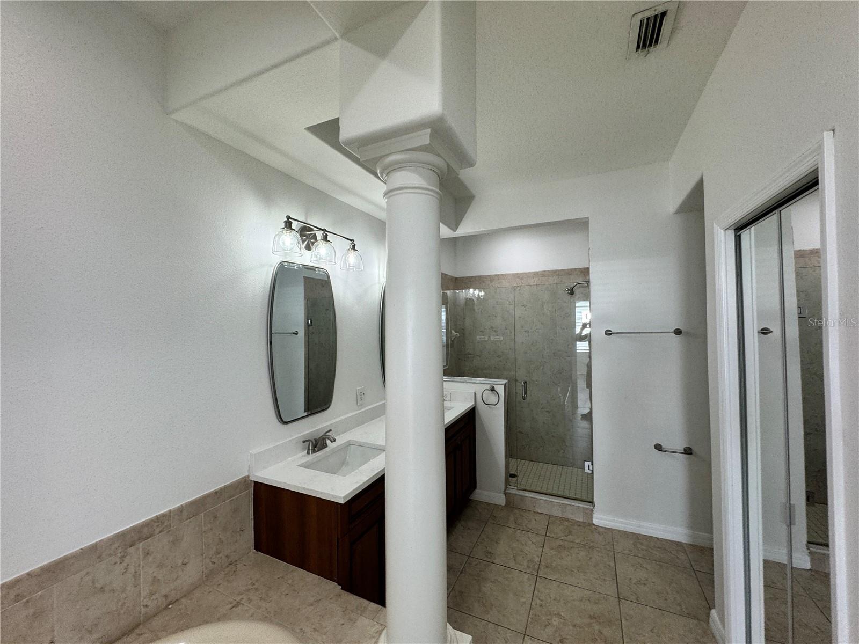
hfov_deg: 102.1
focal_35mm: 14
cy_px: 322
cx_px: 430
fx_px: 347
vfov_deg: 85.7
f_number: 2.2
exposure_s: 1/120
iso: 100
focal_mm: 2.22
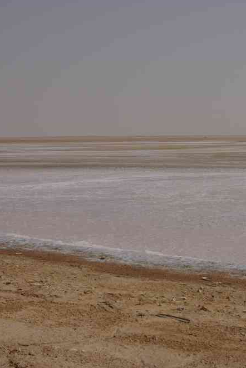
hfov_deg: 20.8
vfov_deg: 30.9
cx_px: 188
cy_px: 183
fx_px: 666
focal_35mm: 65
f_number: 8
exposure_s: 1/500
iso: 100
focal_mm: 29.4
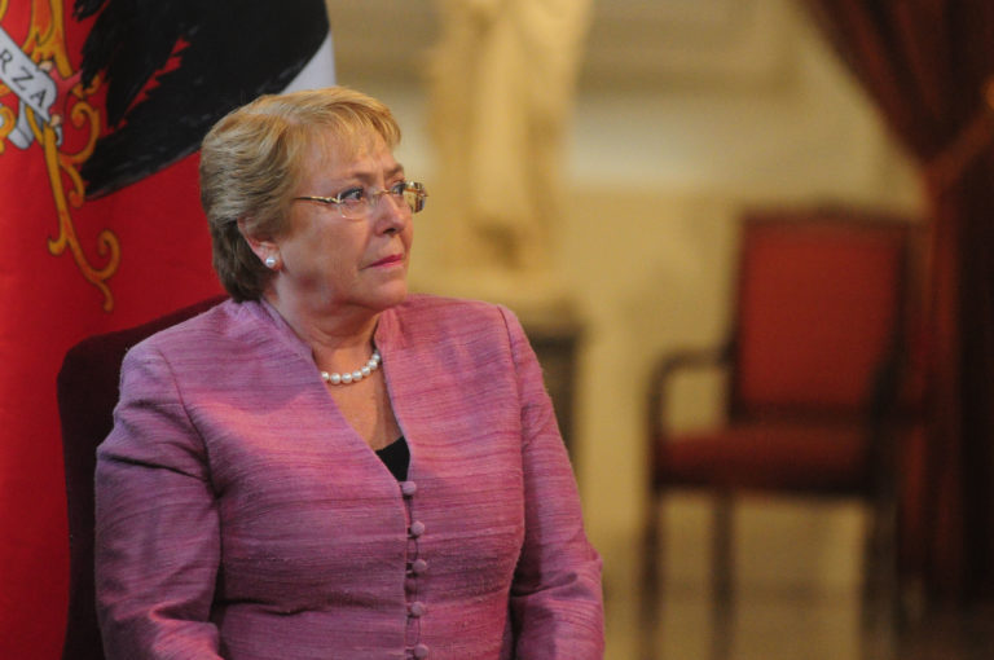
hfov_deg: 6.9
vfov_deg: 4.6
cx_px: 497
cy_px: 330
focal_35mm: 300
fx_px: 8273
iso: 1600
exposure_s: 1/125
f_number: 4
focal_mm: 200
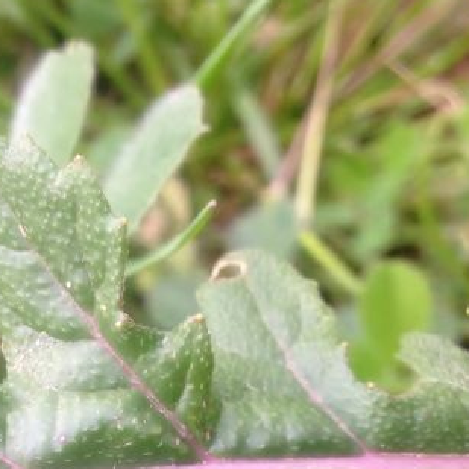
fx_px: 1533
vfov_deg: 17.1
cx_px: 178
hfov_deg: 17.4
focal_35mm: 100
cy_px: 455
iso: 50
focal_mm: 4.28
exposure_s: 1/216
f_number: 2.4
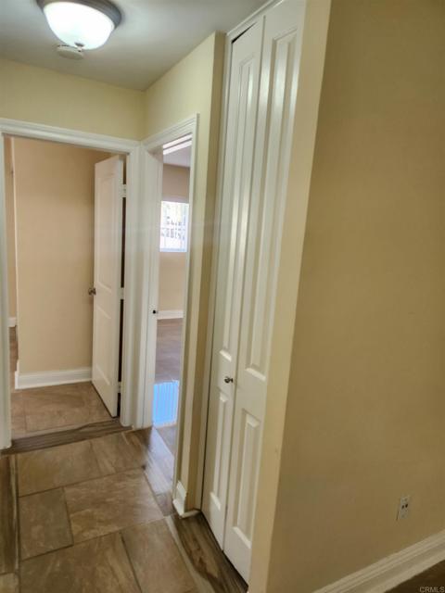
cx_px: 222
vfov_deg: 73.9
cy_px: 296
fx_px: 394
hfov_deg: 58.9
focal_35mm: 23
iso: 200
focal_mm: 5.4
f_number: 1.8
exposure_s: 1/120
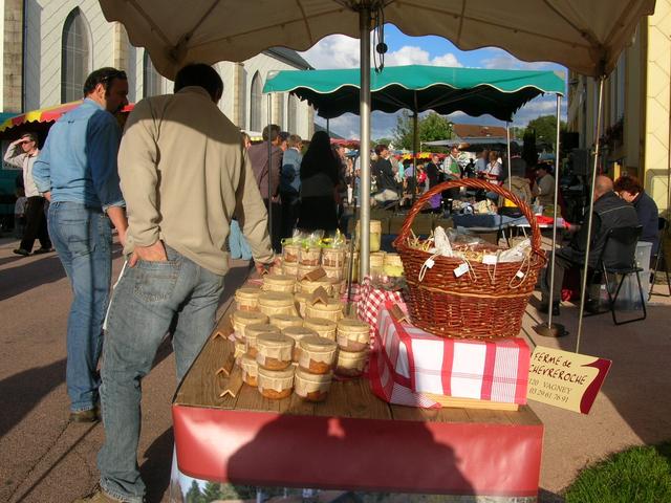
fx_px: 678
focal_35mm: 35
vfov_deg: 40.7
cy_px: 252
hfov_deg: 52.6
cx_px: 336
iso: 50
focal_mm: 5.8
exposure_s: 1/290
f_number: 5.6
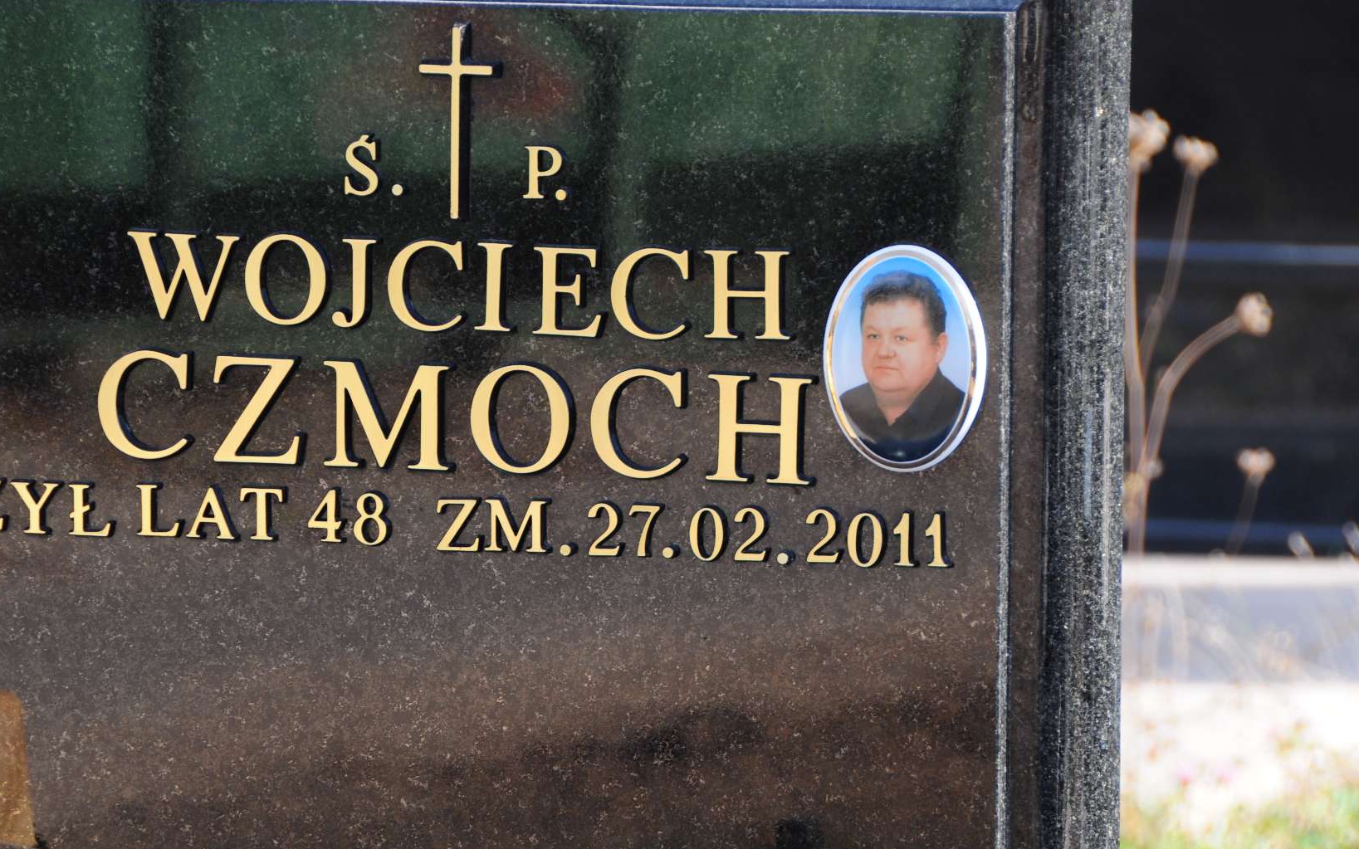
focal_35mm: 260
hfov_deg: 8.1
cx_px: 526
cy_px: 470
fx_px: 9629
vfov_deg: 5.0
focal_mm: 130
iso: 200
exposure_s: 1/160
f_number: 7.1
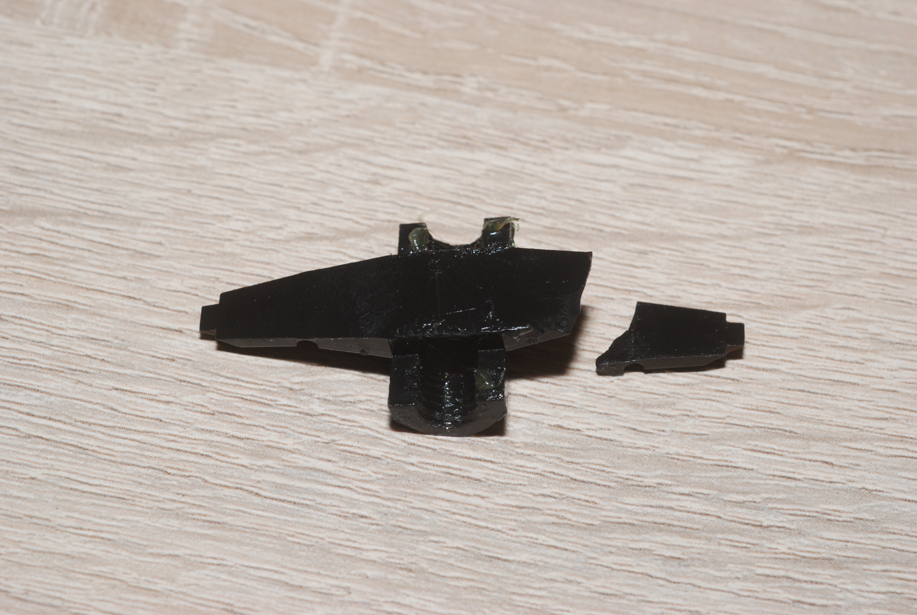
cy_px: 308
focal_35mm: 90
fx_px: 2297
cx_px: 458
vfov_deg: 15.3
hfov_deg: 22.6
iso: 400
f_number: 13
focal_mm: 60
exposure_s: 1/60
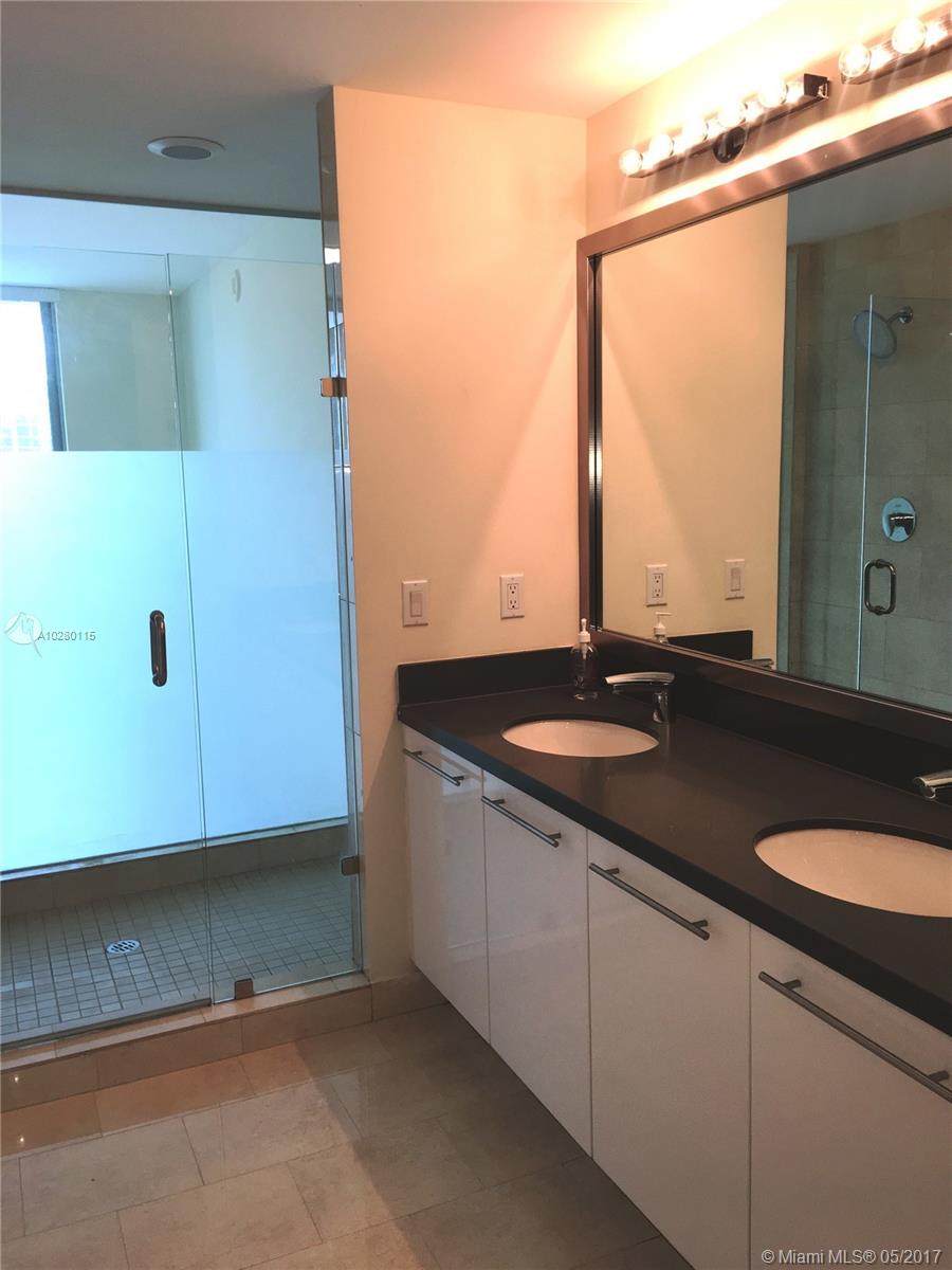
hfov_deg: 48.2
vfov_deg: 61.7
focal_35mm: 29
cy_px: 635
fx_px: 1063
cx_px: 476
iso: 40
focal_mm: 4.15
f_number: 2.2
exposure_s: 1/120
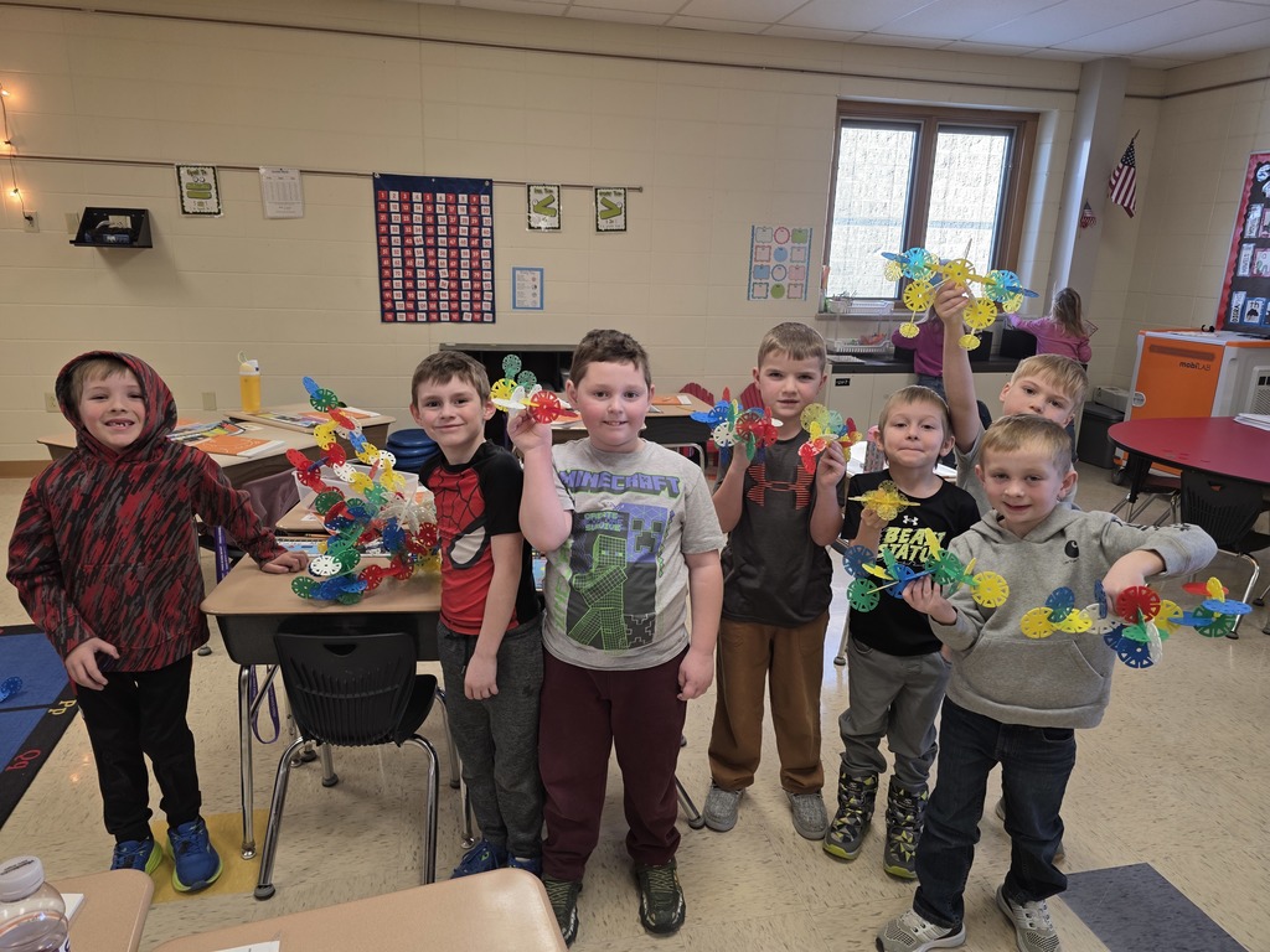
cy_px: 476
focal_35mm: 23
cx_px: 635
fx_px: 844
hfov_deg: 73.9
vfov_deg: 58.9
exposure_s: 1/120
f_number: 1.7
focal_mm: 6.3
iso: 100
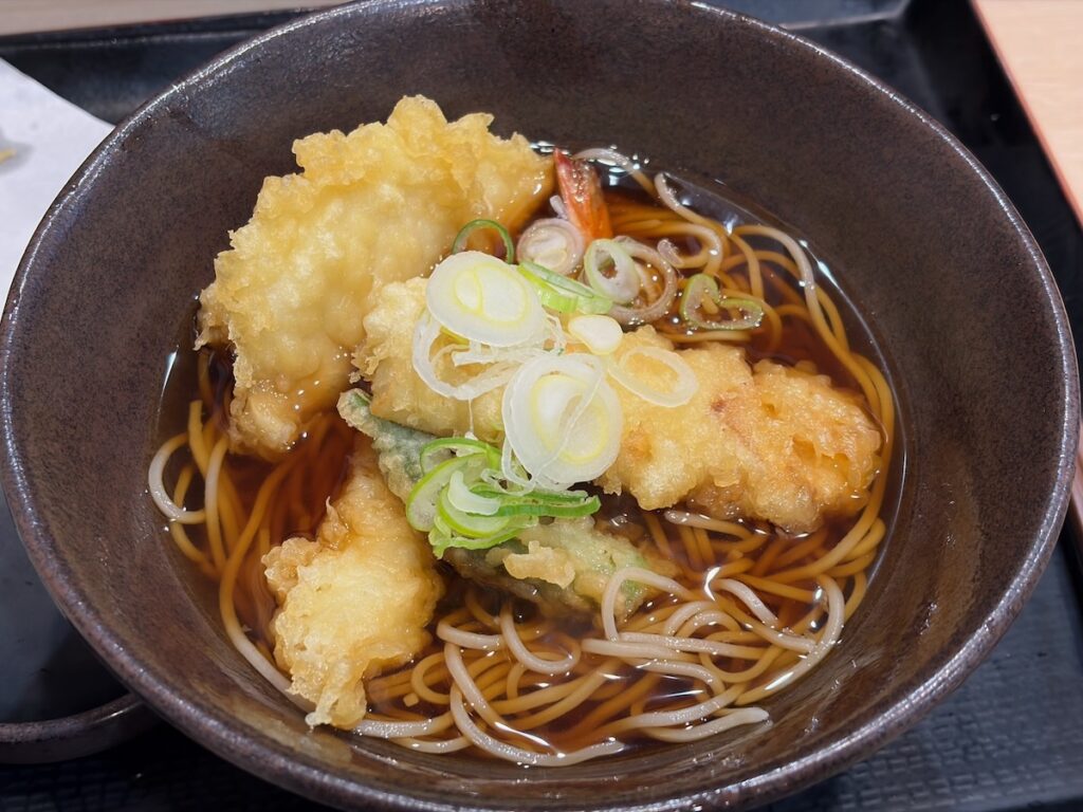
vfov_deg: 28.0
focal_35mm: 52
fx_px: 1627
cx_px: 542
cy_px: 406
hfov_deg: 36.8
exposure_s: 1/50
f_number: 1.6
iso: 50
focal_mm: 5.96
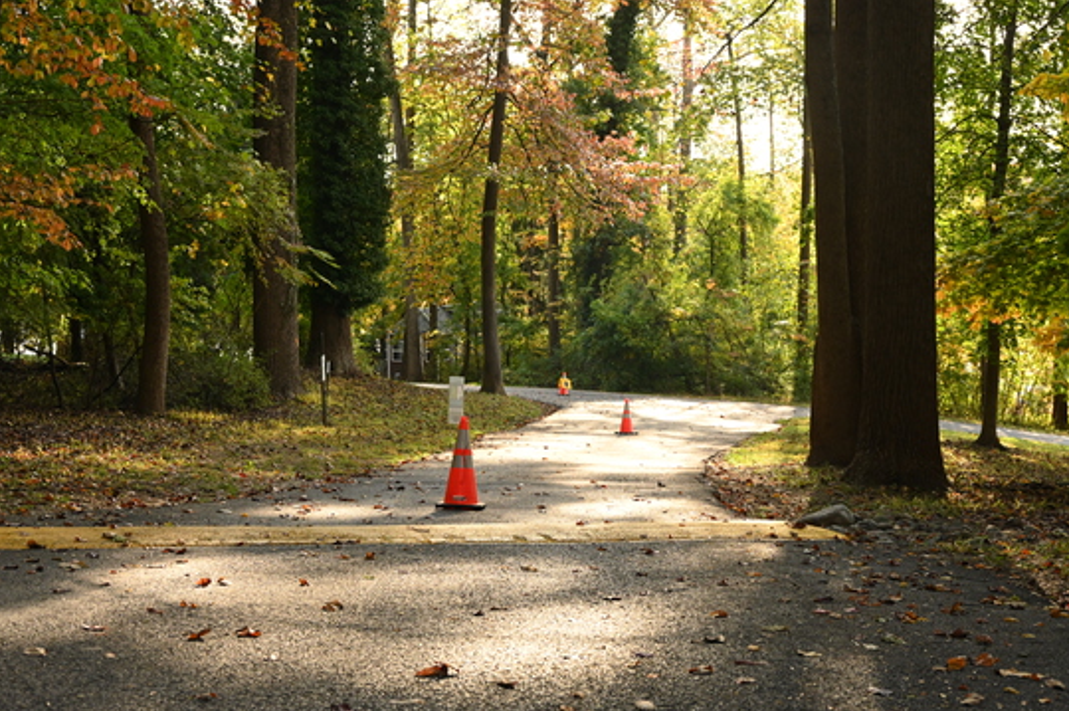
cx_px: 542
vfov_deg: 24.1
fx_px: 1661
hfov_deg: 35.7
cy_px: 356
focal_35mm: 56
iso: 3200
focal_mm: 55
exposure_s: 1/500
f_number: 8
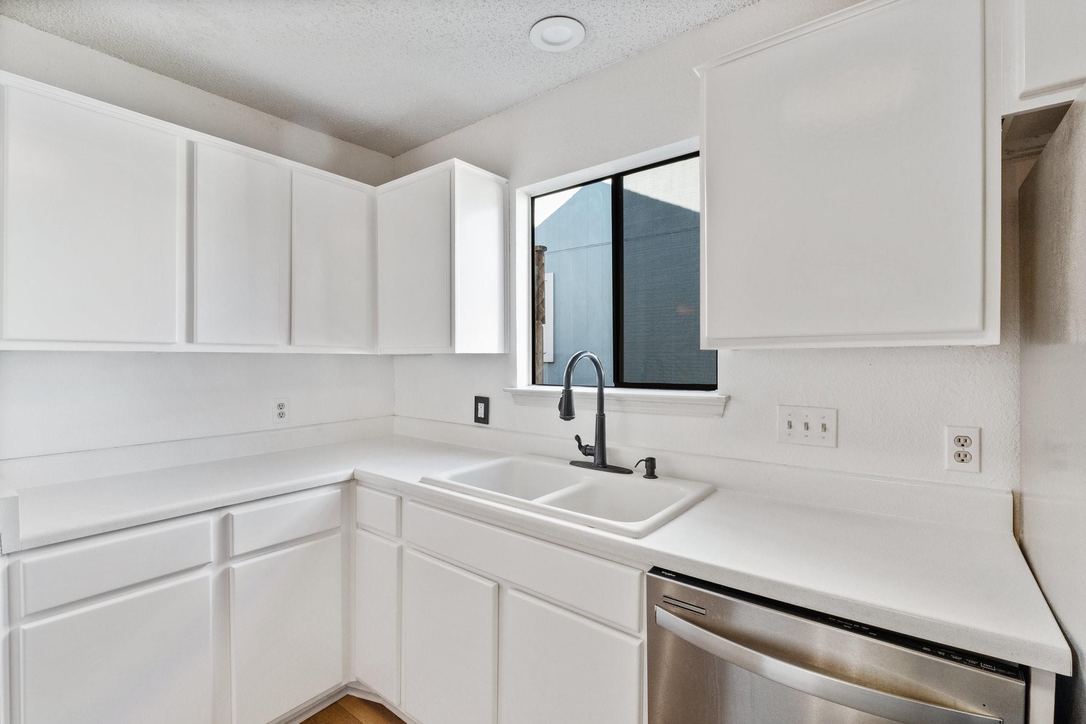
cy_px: 362
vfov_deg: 73.7
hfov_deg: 96.7
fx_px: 483
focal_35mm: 16
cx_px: 543
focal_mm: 11
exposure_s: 1/4
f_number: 9
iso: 640
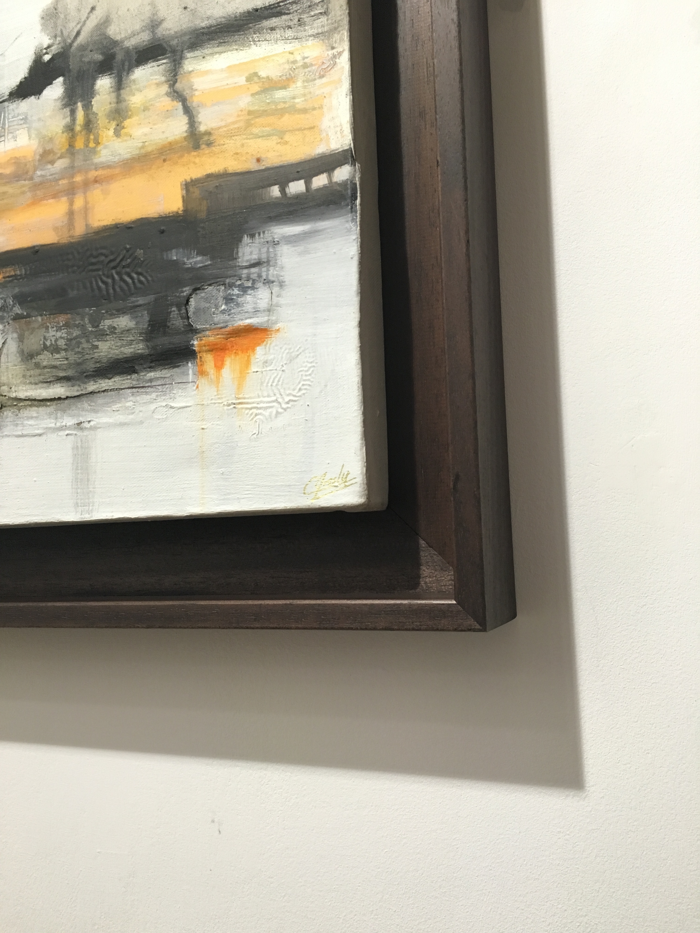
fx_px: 782
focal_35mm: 29
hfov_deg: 48.2
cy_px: 466
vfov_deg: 61.7
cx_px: 350
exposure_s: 1/33
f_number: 2.2
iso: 160
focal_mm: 4.15
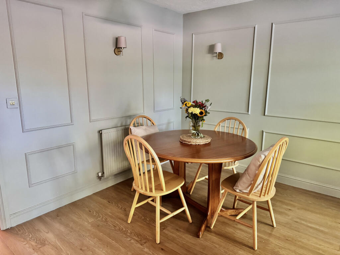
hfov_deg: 71.6
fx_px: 236
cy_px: 128
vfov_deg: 56.8
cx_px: 170
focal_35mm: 24
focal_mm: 6.76
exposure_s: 1/50
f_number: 1.78
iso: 800
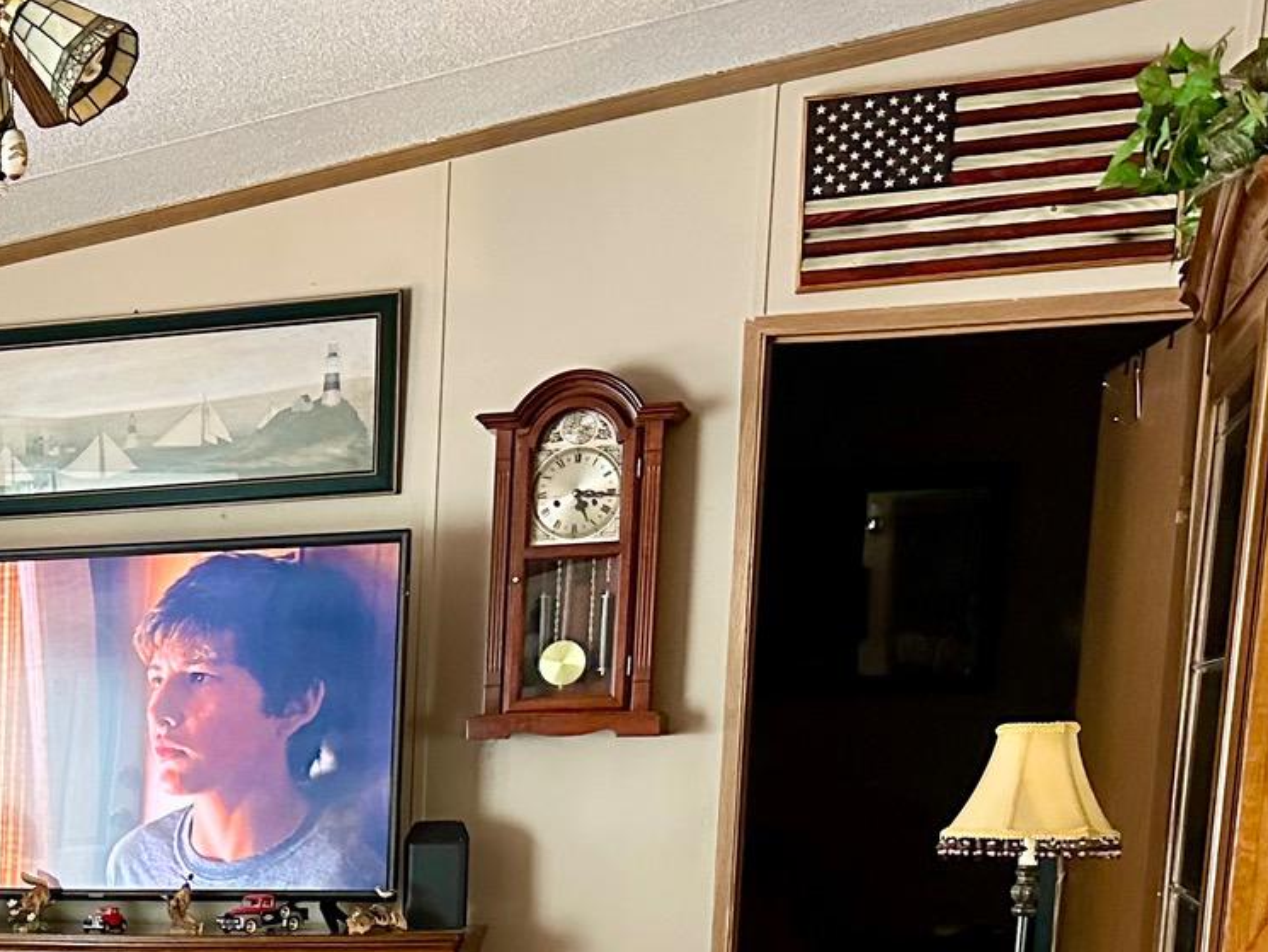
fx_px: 2418
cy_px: 1197
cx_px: -170
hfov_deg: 26.7
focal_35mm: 66
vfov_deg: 20.5
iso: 800
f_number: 1.78
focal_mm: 6.86
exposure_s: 1/60
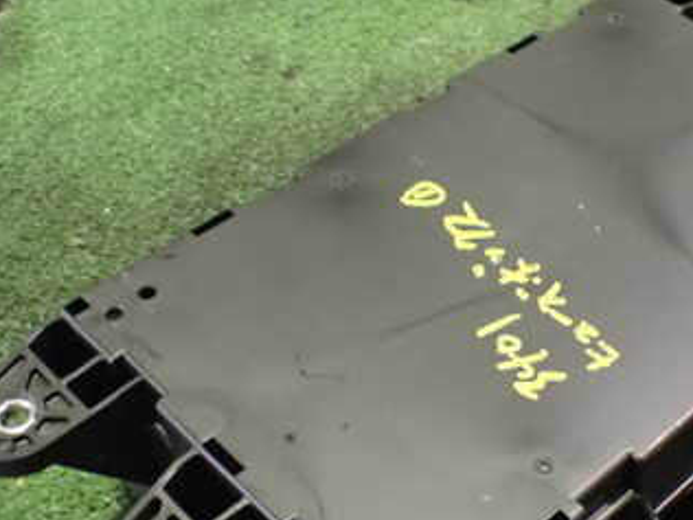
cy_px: 369
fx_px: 1141
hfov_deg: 33.2
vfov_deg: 25.4
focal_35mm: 57
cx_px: 511
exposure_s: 1/30
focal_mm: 5.4
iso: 1600
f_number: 2.3
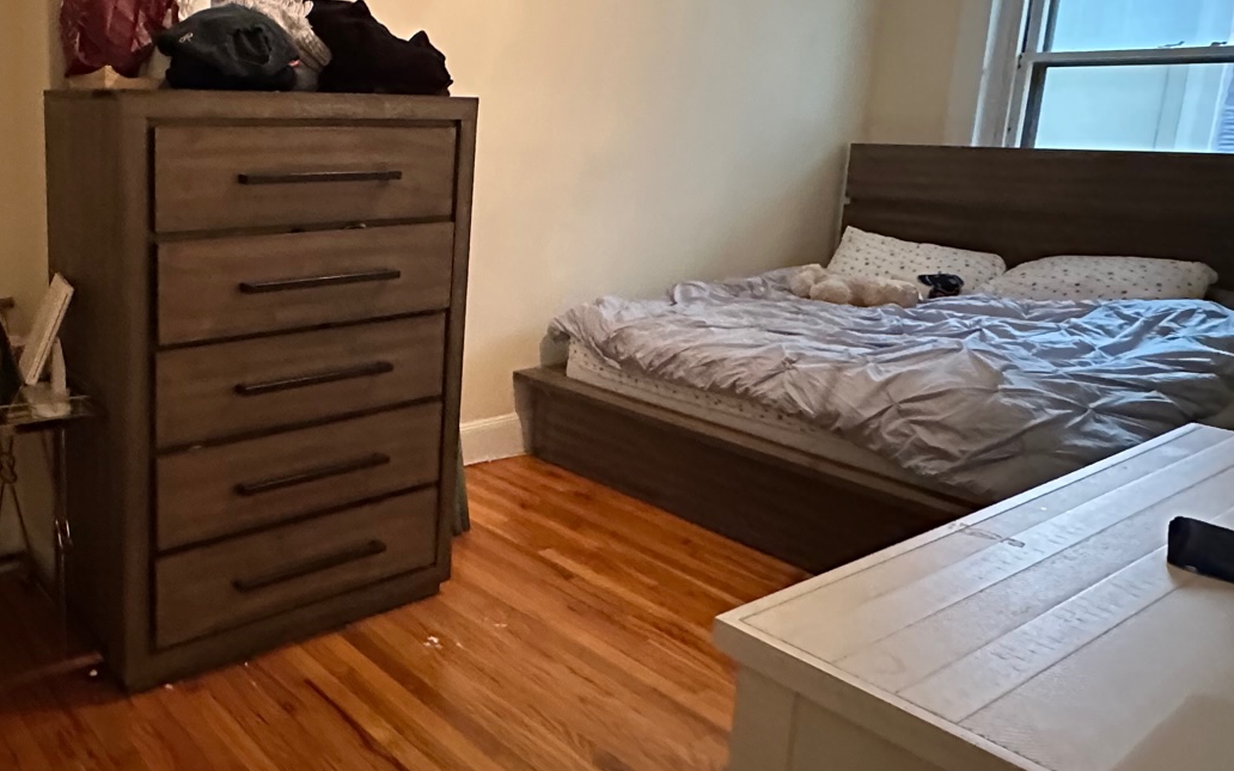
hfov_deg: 60.0
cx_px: 264
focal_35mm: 29
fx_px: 975
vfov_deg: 42.8
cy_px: 290
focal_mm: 2.22
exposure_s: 1/30
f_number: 2.2
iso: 1250
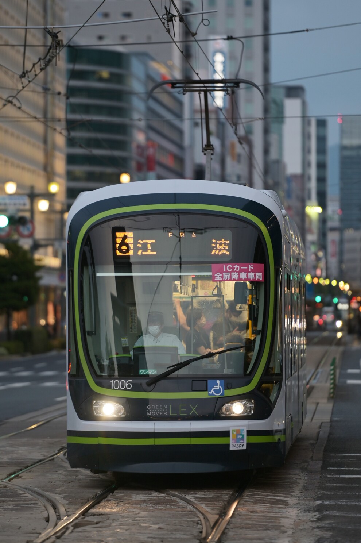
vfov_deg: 10.3
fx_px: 3012
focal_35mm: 200
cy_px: 272
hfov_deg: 6.9
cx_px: 180
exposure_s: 1/160
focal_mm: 200
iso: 320
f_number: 2.8
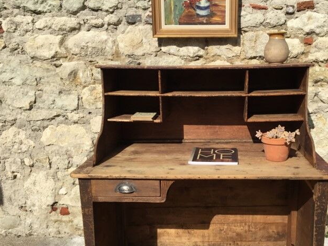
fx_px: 379
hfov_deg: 46.5
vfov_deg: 35.8
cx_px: 201
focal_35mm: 40
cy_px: 153
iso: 25
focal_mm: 3.3
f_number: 2.4
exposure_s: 1/2092
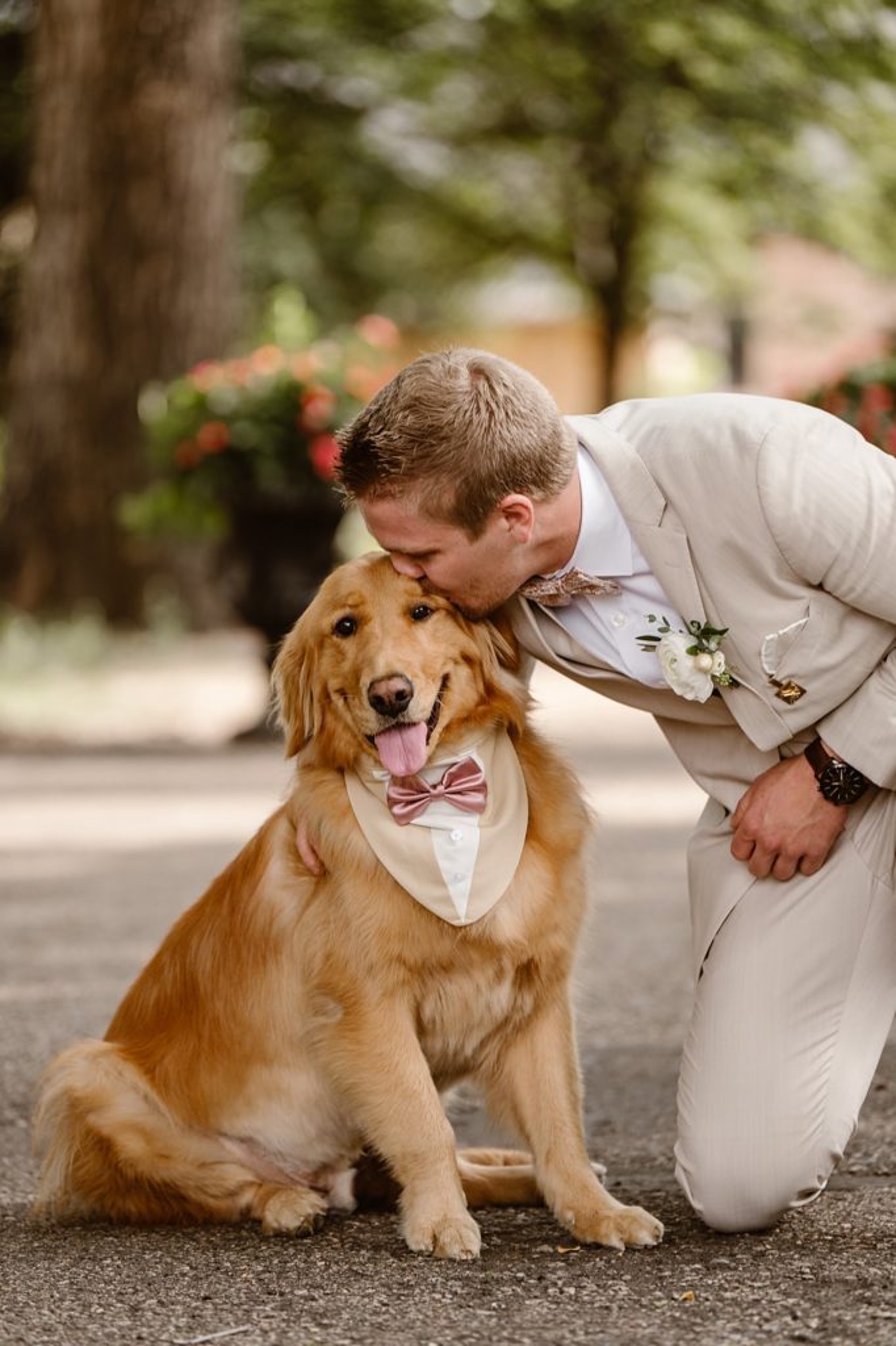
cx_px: 448
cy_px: 673
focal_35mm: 150
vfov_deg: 13.7
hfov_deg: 9.1
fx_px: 5603
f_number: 2.8
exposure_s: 1/320
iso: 200
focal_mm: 150
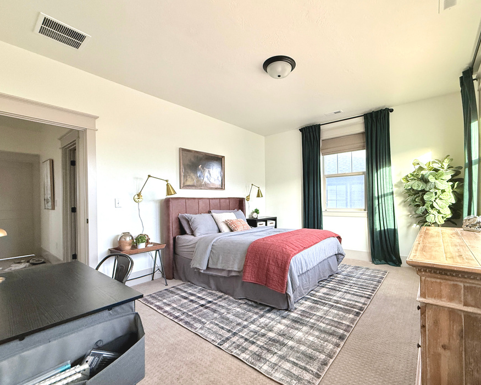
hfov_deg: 92.8
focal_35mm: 16
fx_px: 228
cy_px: 202
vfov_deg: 80.3
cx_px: 264
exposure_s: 1/93
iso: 320
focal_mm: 2.22
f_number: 2.2
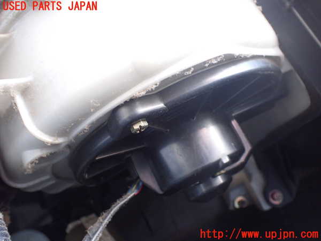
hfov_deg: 60.0
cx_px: 160
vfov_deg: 46.8
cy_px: 120
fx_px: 278
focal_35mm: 30
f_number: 2.3
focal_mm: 5.4
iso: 800
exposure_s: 1/30
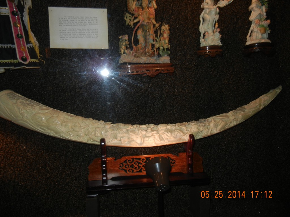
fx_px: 251
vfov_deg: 46.8
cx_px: 145
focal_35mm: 30
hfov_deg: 60.0
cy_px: 108
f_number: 3.5
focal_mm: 5.4
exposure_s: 1/30
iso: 200
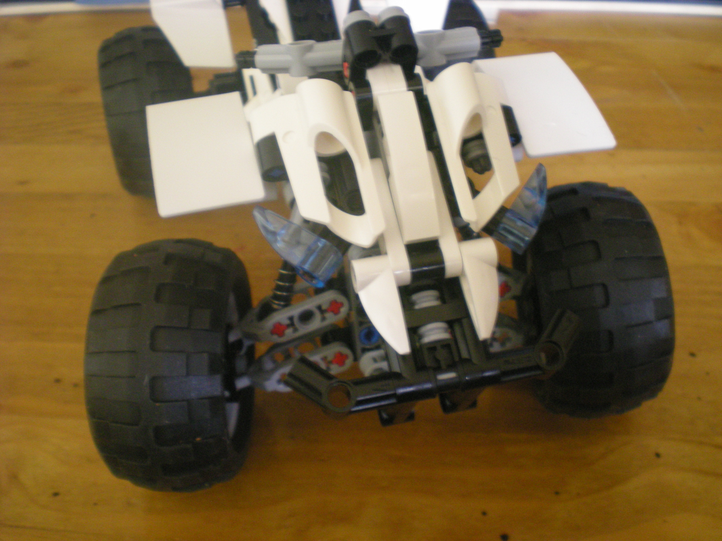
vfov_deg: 37.7
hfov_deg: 49.0
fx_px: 793
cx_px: 361
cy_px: 270
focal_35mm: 38
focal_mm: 6.3
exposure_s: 1/8
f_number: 3.1
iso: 279
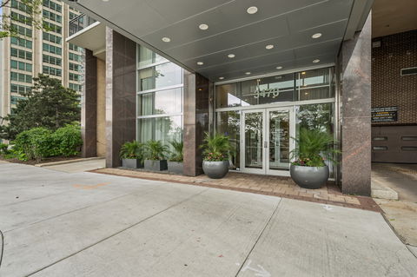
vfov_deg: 73.6
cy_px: 138
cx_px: 208
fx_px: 185
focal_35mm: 16
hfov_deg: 96.8
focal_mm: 16
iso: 100
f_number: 10
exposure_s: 1/8
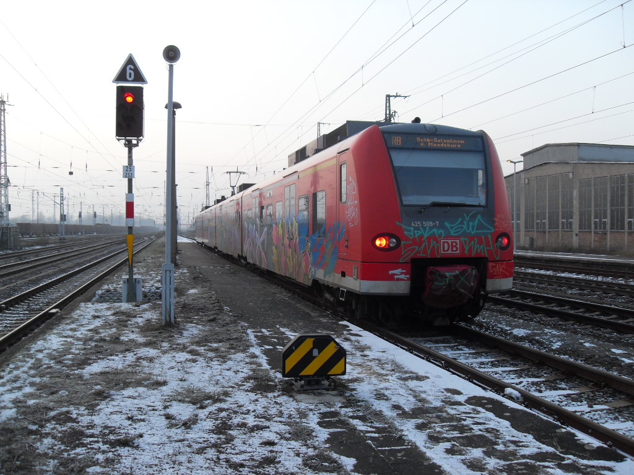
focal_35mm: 34
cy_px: 238
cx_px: 317
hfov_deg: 54.0
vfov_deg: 41.8
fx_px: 623
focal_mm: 6.3
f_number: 2.8
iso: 100
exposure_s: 1/90
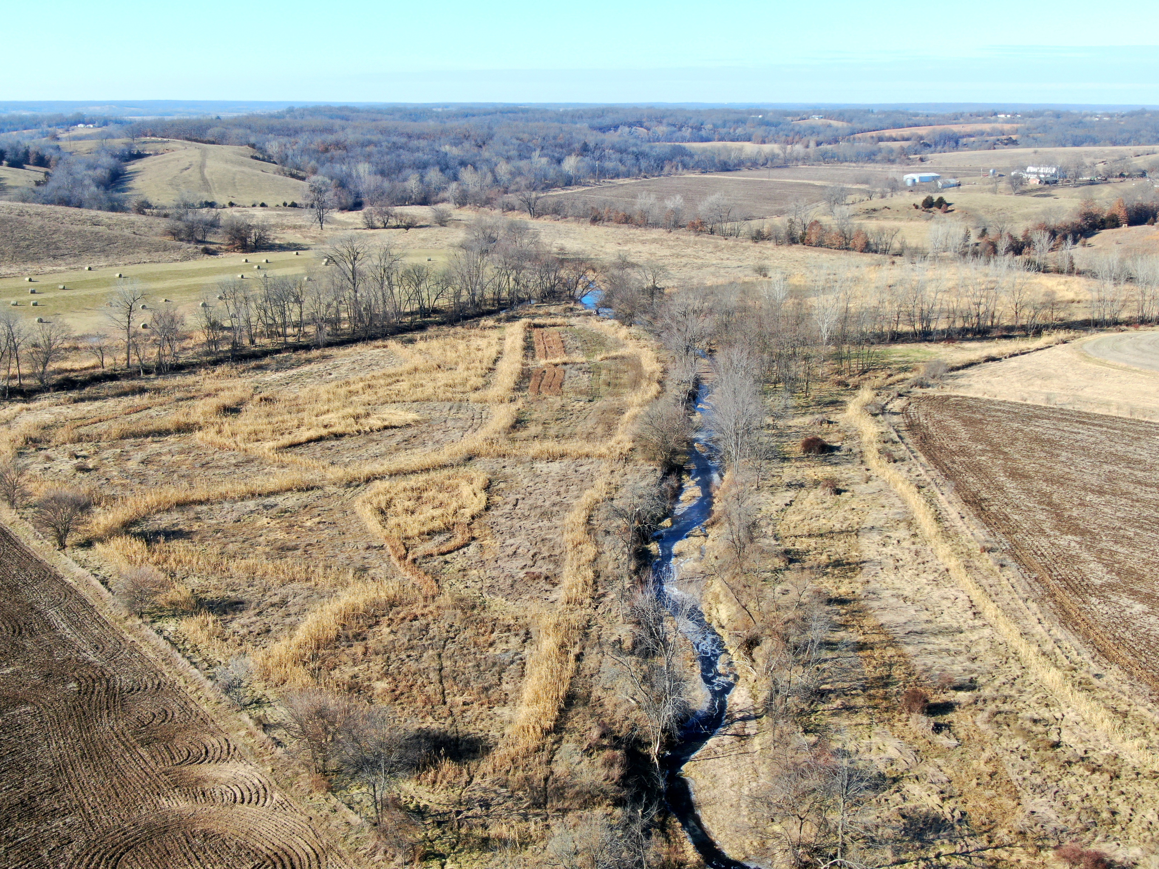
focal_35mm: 42
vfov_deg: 34.3
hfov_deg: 44.8
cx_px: 580
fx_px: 1406
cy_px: 434
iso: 100
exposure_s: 1/400
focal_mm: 7.23
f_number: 3.5
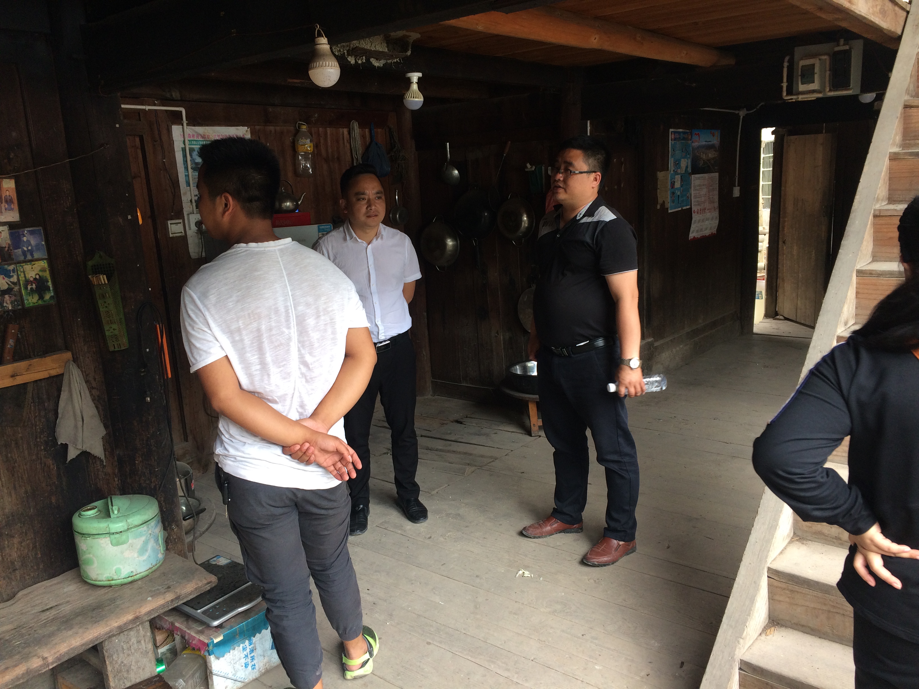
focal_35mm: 29
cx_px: 460
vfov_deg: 48.2
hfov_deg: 61.7
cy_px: 344
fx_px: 770
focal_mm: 4.15
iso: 64
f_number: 2.2
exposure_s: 1/100
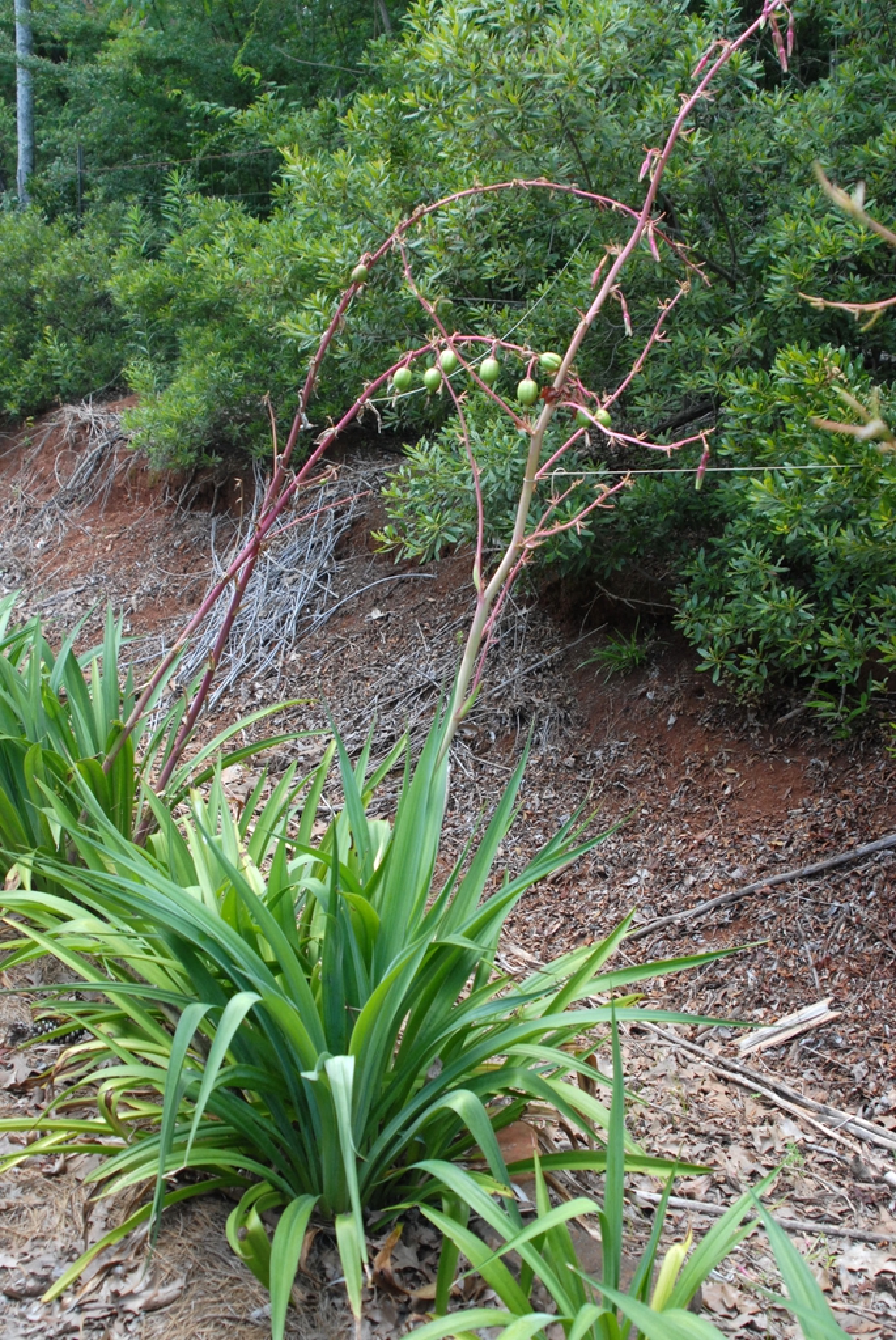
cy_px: 670
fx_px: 1564
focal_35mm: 42
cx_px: 448
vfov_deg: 46.4
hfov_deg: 32.0
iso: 400
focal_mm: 28
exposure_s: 1/100
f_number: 5.6
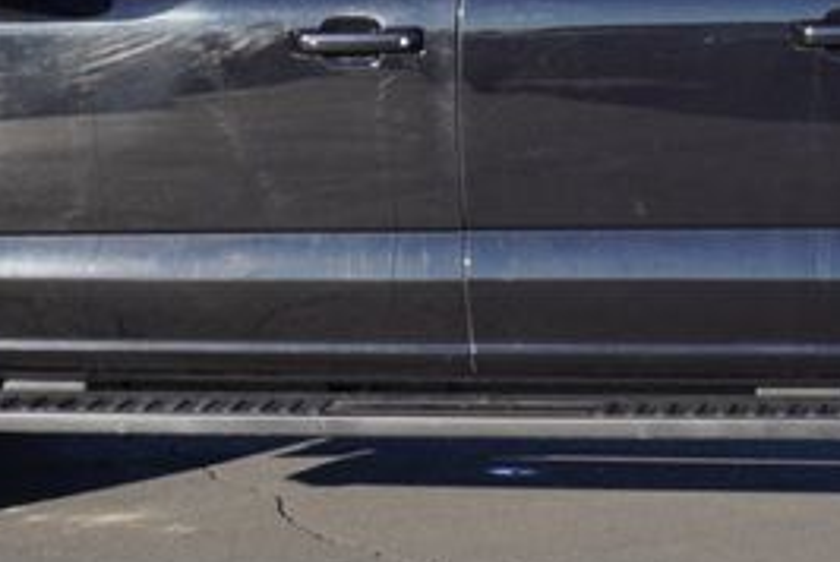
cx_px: 729
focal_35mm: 133
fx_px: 3105
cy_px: 196
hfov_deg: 15.3
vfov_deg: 10.3
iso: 100
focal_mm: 23
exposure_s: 1/160
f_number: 6.3
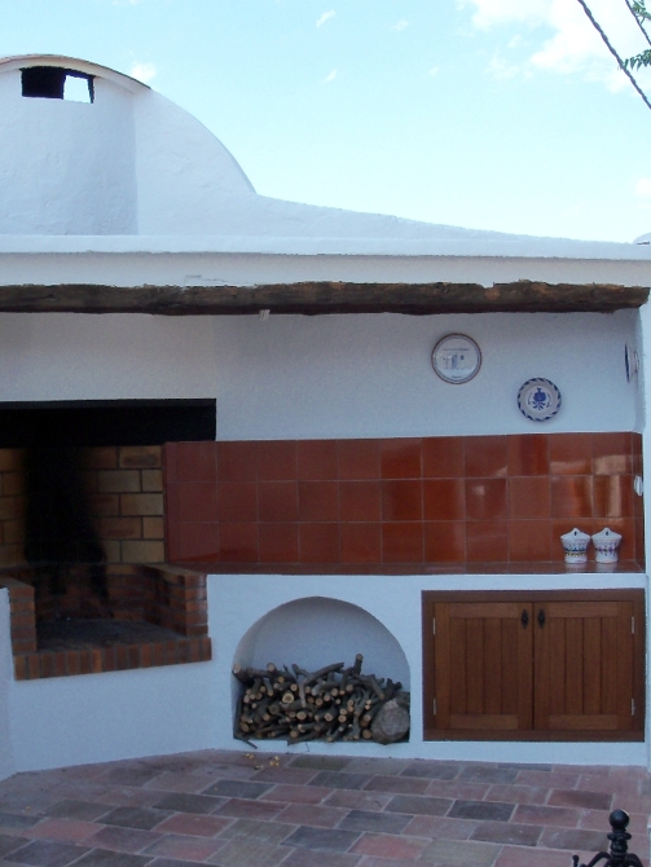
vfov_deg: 40.4
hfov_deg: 30.7
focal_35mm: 47
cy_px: 432
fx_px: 1178
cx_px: 237
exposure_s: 1/400
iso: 80
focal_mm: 6.3
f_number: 3
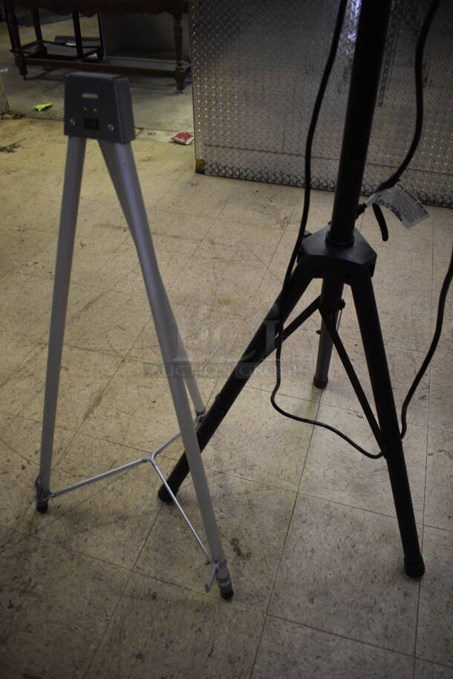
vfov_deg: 67.3
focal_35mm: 27
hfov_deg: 48.0
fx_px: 509
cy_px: 340
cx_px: 226
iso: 2800
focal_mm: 18
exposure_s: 1/125
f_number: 3.5
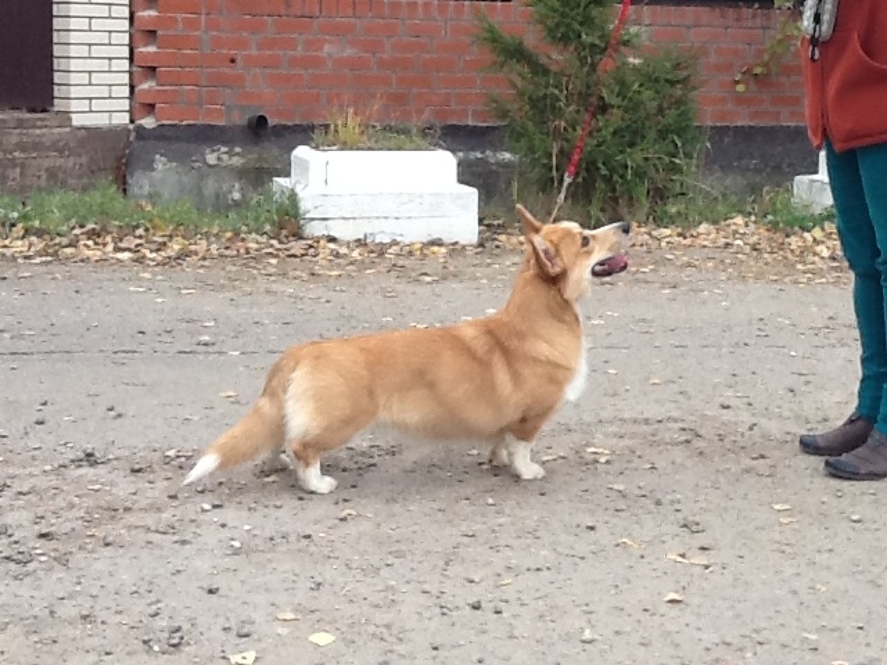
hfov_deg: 42.9
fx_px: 1127
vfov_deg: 32.9
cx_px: 444
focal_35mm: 44
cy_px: 332
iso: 40
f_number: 2.4
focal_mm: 2.03
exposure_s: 1/120
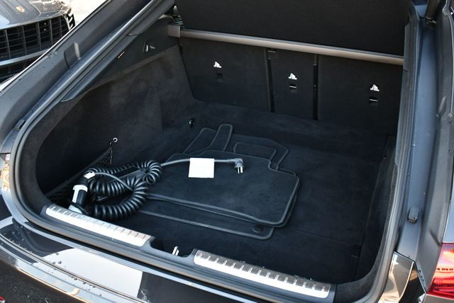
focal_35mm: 36
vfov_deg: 36.9
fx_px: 454
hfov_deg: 53.1
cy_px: 152
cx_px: 227
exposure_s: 1/250
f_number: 3.5
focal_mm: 18
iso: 800
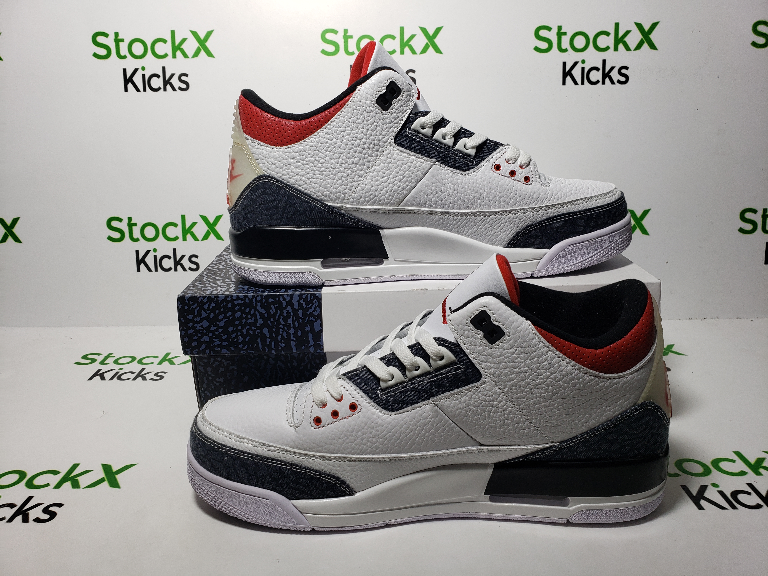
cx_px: 384
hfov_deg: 67.3
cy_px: 288
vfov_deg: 53.1
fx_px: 577
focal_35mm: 26
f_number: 2.4
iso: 50
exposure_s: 1/230
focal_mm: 4.3
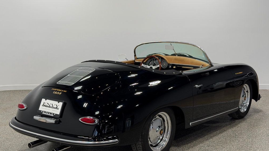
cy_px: 84
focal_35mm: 53
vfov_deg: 22.6
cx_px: 134
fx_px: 378
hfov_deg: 39.2
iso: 64
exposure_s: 1/254
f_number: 1.78
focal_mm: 6.76
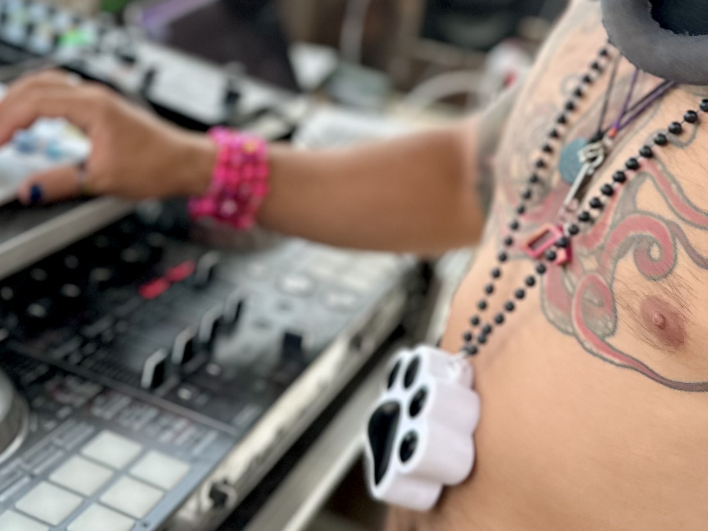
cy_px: -32
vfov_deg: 24.2
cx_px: 348
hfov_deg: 33.8
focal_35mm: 57
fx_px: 1166
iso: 160
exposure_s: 1/121
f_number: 1.78
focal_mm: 6.86
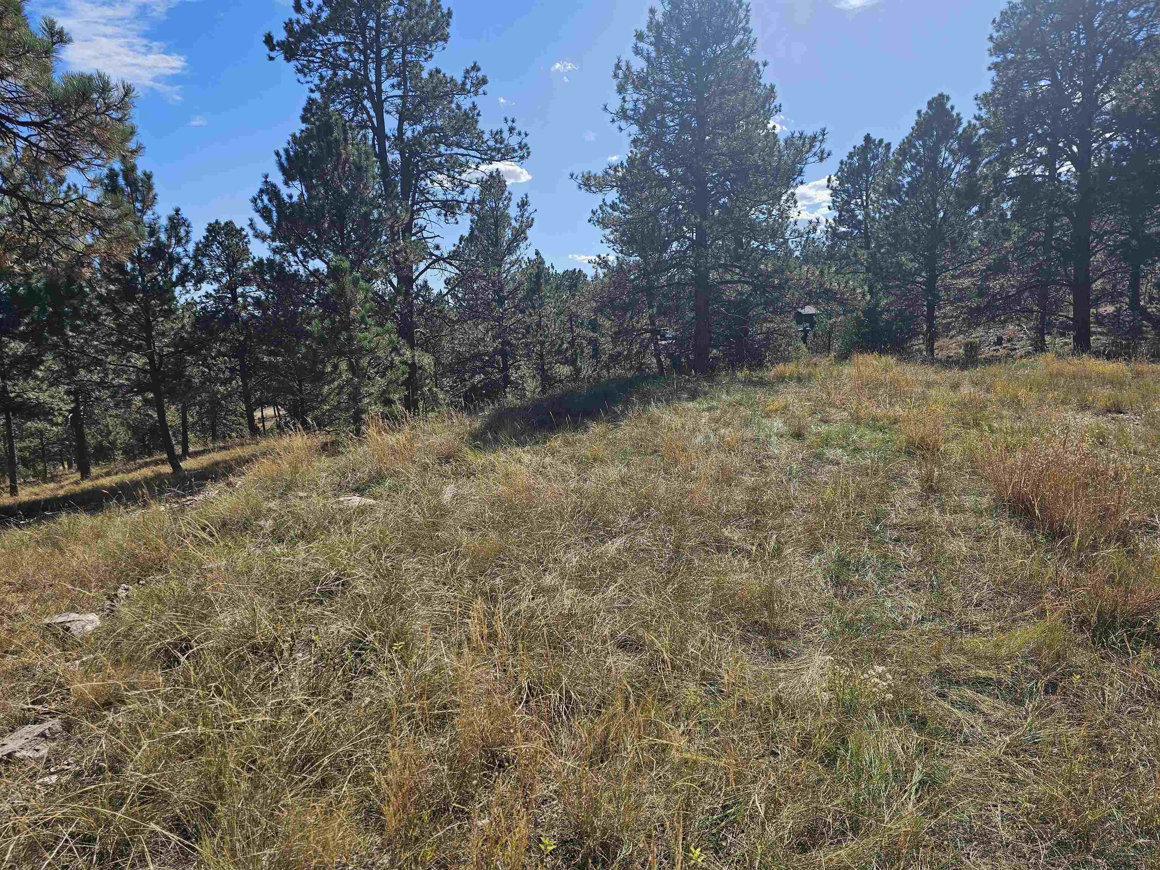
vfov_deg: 58.9
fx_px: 771
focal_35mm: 23
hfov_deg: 73.9
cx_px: 580
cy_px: 435
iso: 10
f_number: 1.7
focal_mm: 6.3
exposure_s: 1/805
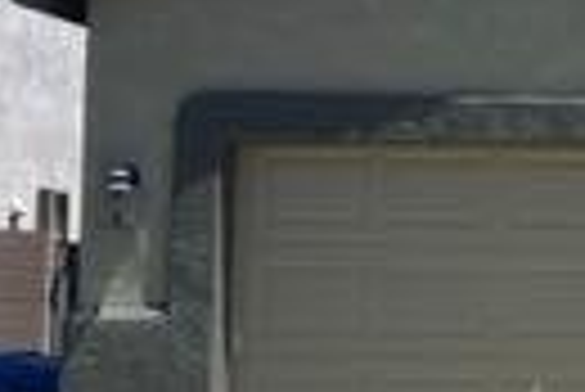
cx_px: 1035
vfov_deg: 10.3
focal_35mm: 133
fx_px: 2164
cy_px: 122
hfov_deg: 13.8
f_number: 1.6
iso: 32
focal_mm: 5.1
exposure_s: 1/4049
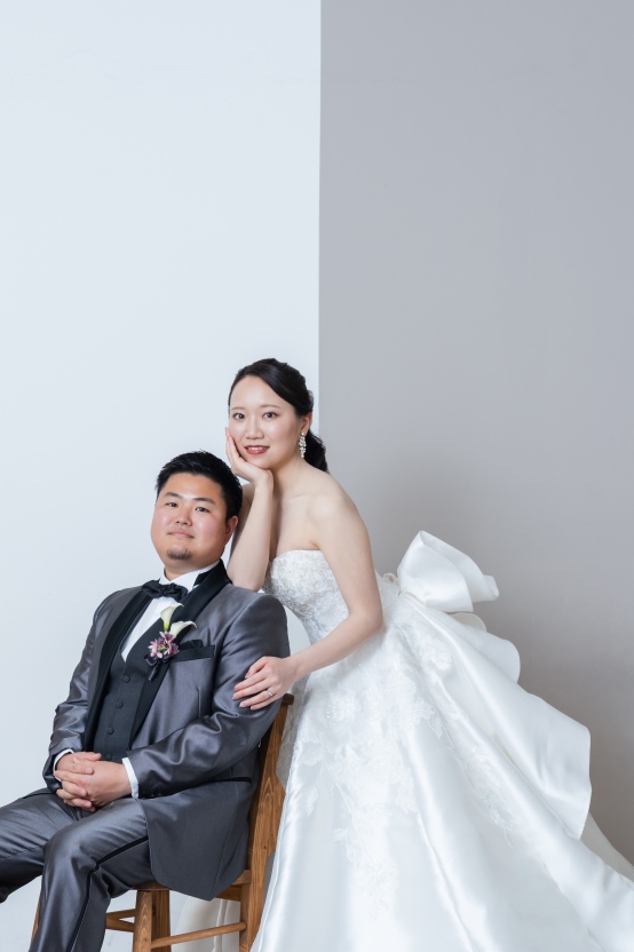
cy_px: 570
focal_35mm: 101
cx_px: 247
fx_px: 2670
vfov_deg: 20.2
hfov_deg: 13.5
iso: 200
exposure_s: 1/125
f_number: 5
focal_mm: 70
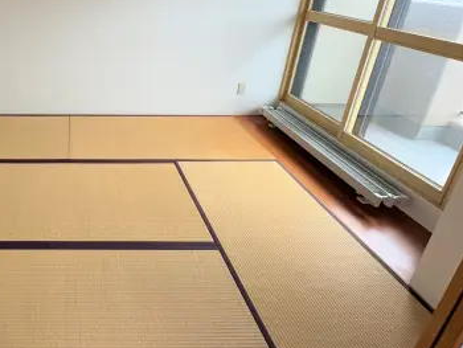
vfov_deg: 53.1
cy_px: 69
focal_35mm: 24
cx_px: 67
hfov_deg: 62.8
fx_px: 321
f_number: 2.2
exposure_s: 1/50
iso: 320
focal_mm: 2.22
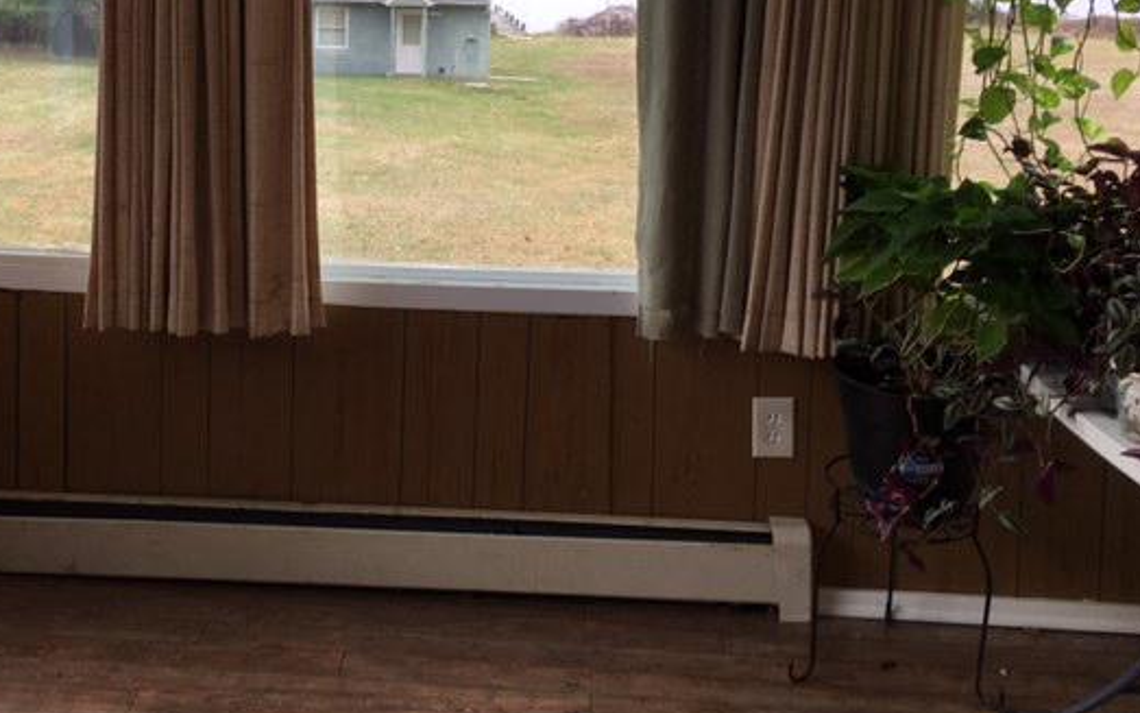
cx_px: 386
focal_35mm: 47
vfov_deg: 27.1
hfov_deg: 42.1
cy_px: 179
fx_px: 1460
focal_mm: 4.15
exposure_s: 1/60
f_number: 2.2
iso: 25
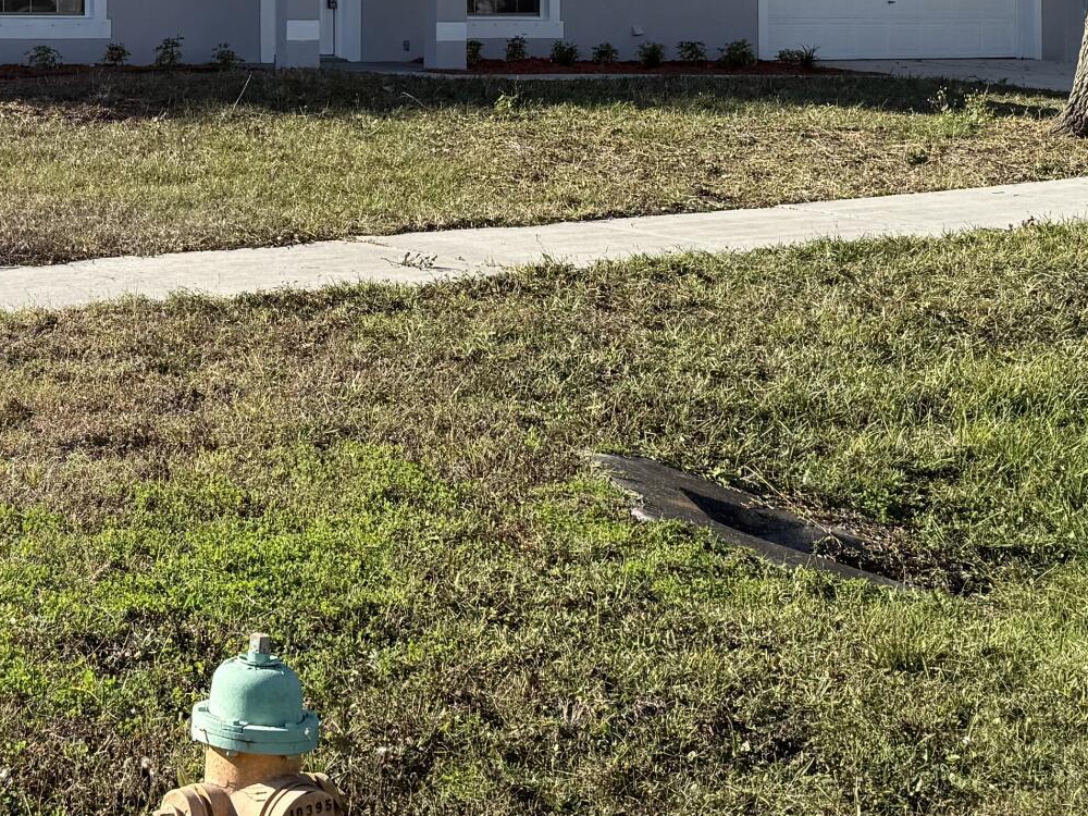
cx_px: 67
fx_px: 2263
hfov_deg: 26.0
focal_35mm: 72
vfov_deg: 19.8
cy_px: -20
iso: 80
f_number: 1.78
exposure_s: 1/3021
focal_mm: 6.76
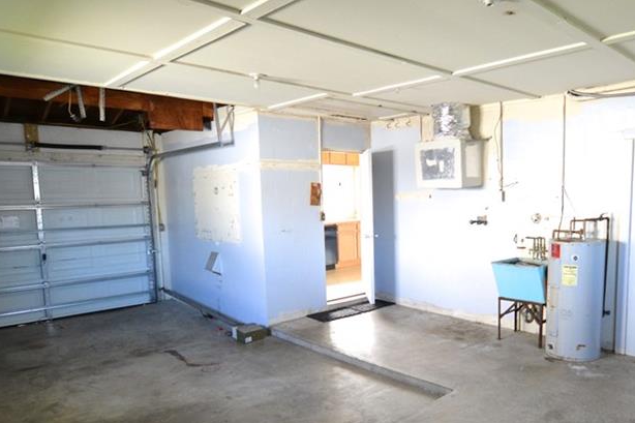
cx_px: 426
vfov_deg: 50.9
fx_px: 441
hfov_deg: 69.4
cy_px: 252
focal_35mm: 25
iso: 1100
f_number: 3.5
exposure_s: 1/60
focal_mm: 10
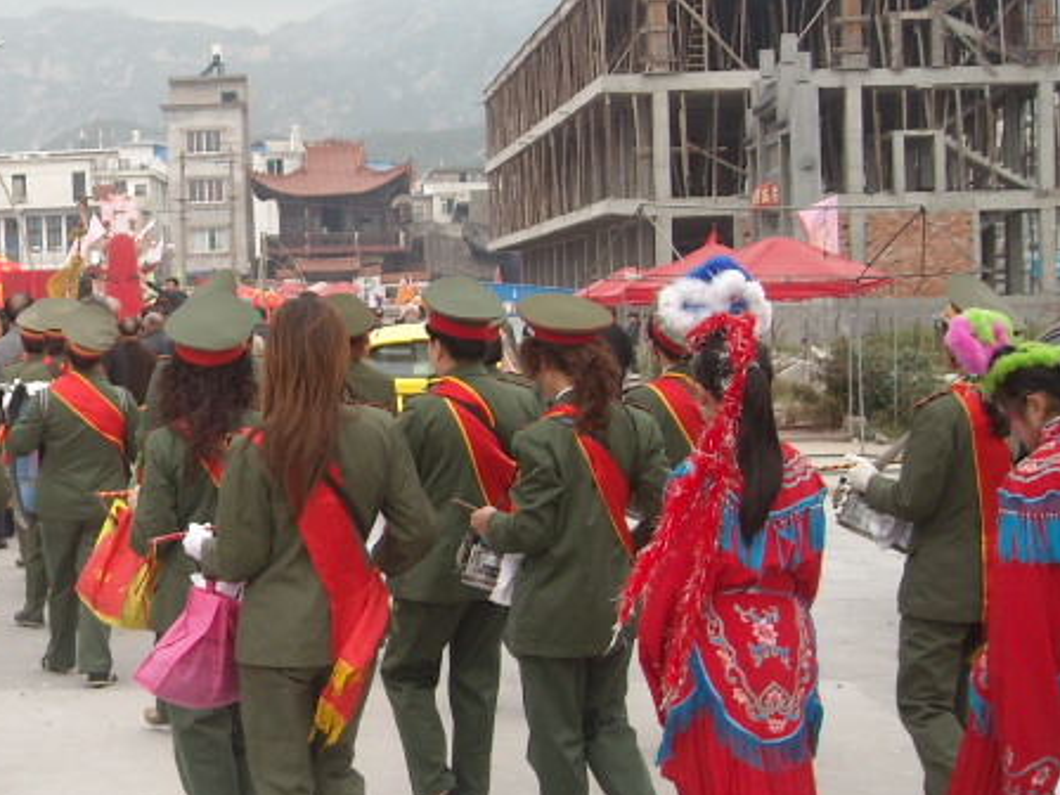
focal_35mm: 80
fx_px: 2450
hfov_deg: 23.5
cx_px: 43
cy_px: 393
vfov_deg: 18.4
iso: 64
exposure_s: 1/384
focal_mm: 5.7
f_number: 2.8
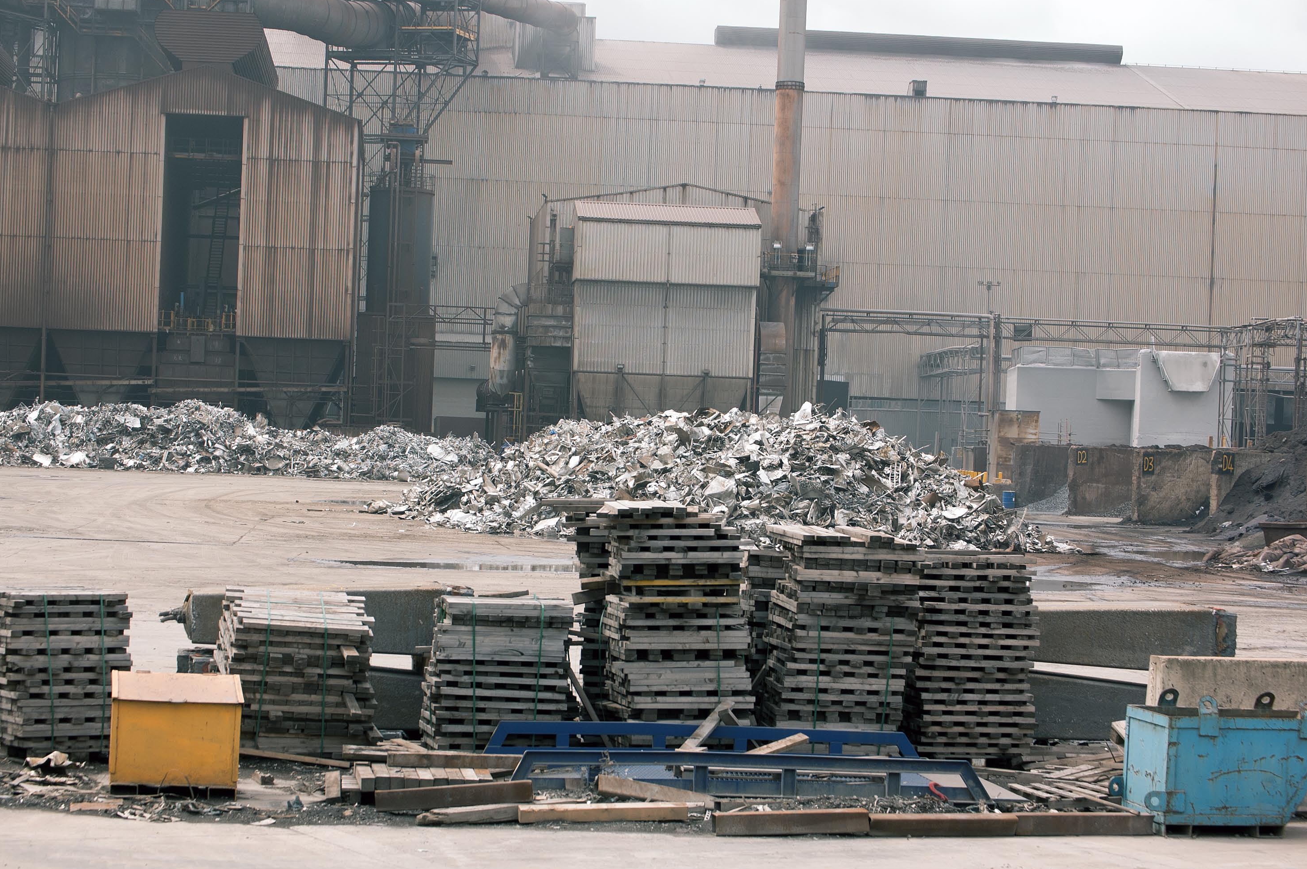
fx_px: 3065
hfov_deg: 24.1
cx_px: 646
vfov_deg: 16.1
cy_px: 443
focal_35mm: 85
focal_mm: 55
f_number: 8
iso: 200
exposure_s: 1/250
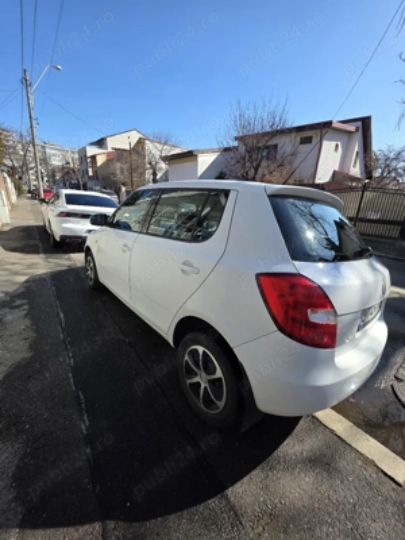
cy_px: 270
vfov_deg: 106.2
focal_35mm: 13
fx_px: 203
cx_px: 202
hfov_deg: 89.9
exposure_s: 1/1429
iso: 40
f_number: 1.9
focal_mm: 2.2
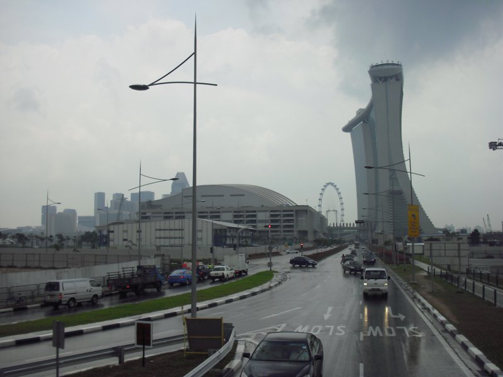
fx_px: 552
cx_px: 252
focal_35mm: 38
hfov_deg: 49.0
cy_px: 188
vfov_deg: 37.7
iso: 100
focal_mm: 6.2
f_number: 8
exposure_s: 1/320
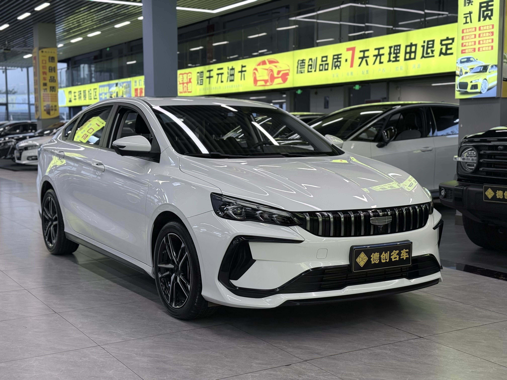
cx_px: 254
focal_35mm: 48
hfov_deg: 39.7
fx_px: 703
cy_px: 190
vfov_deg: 30.3
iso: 50
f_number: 1.78
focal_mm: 6.76
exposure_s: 1/159
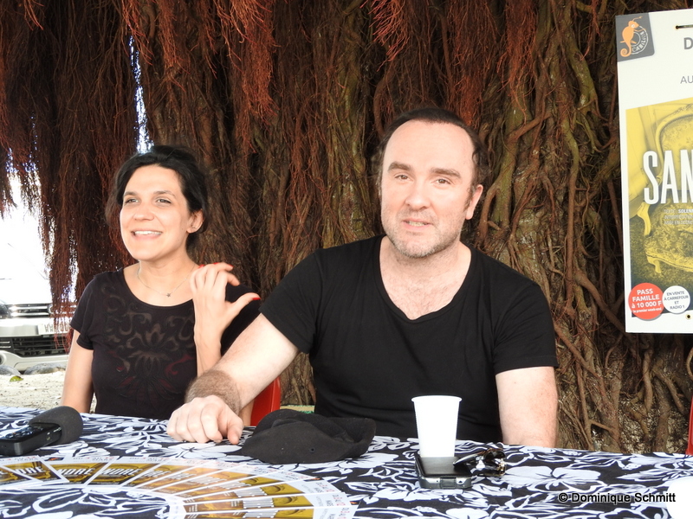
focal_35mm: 65
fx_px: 1301
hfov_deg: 29.8
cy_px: 260
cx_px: 346
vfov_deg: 22.6
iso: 125
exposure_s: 1/30
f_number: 4.2
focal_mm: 11.6
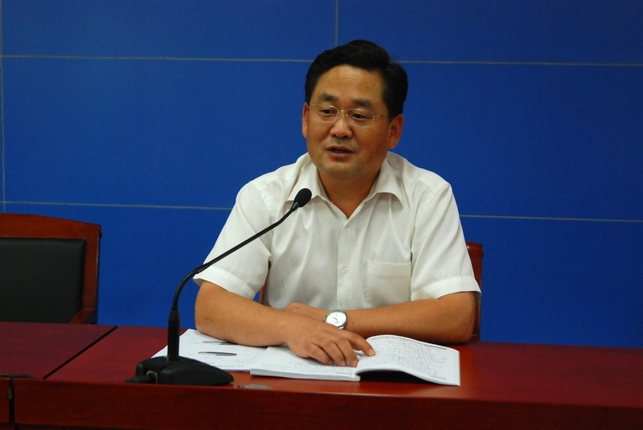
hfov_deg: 29.8
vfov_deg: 20.2
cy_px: 215
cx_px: 322
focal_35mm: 68
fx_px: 1207
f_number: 3.5
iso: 800
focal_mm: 45
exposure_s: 1/45
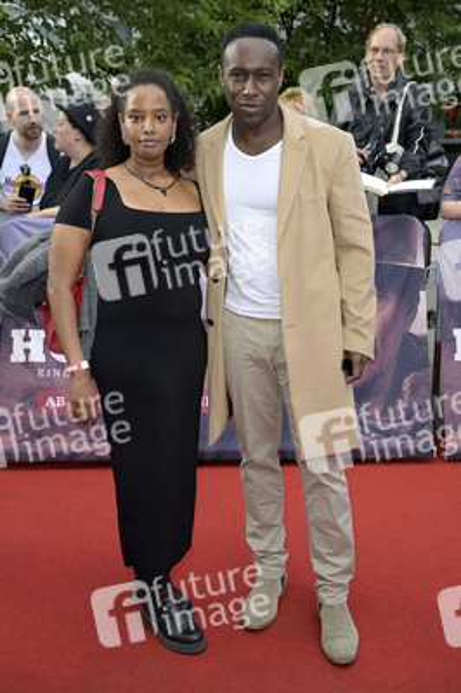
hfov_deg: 33.3
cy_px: 346
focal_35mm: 40
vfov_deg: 48.5
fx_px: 770
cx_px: 230
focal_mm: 40
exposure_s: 1/200
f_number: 5.6
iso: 400
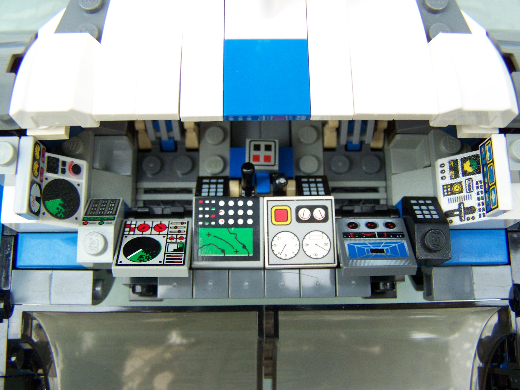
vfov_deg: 37.7
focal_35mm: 38
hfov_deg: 49.0
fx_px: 571
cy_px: 195
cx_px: 260
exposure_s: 1/60
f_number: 2.8
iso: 80
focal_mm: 6.3
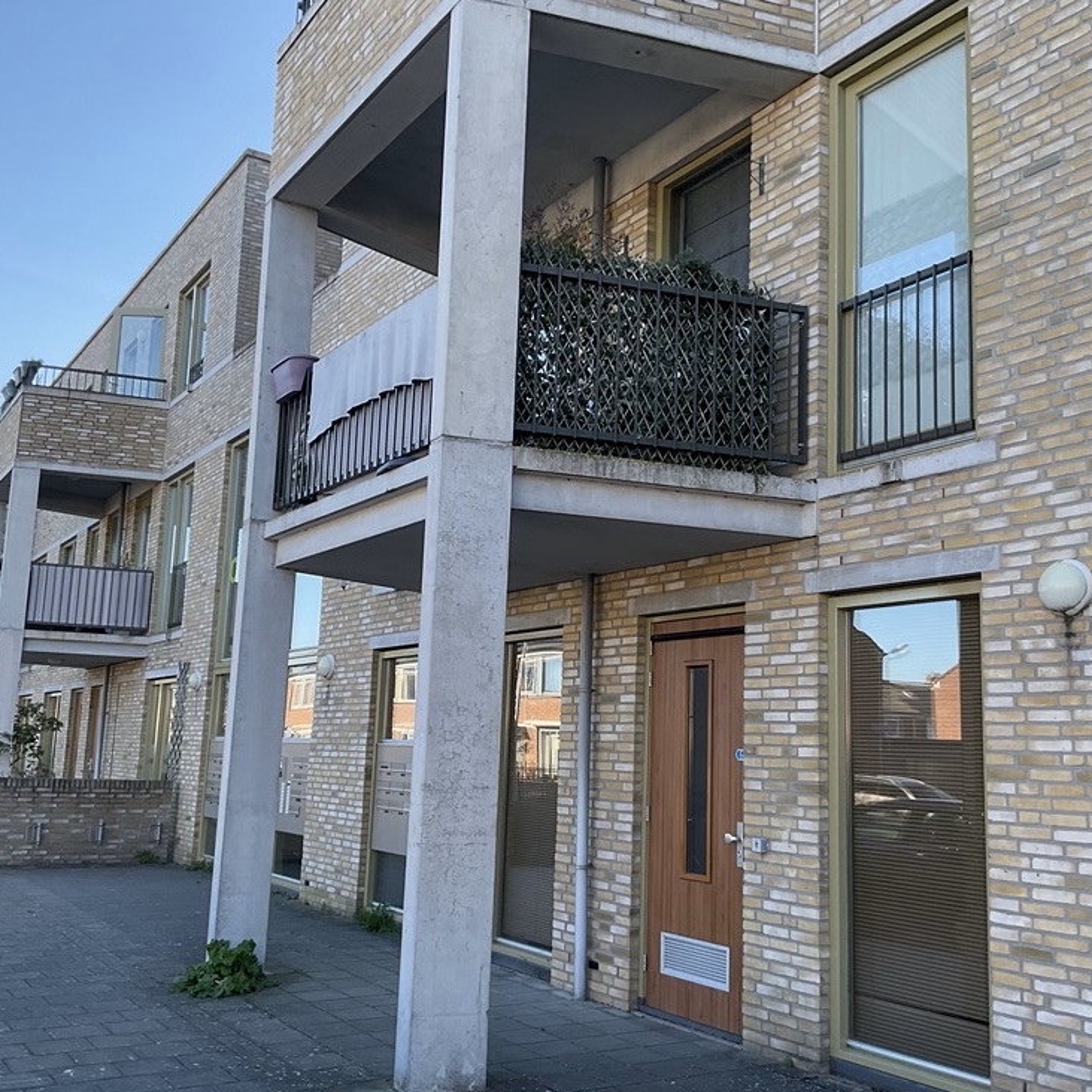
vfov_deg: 47.2
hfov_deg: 47.2
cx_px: 561
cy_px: 547
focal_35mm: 35
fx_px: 1249
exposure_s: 1/274
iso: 16
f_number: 1.8
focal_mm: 3
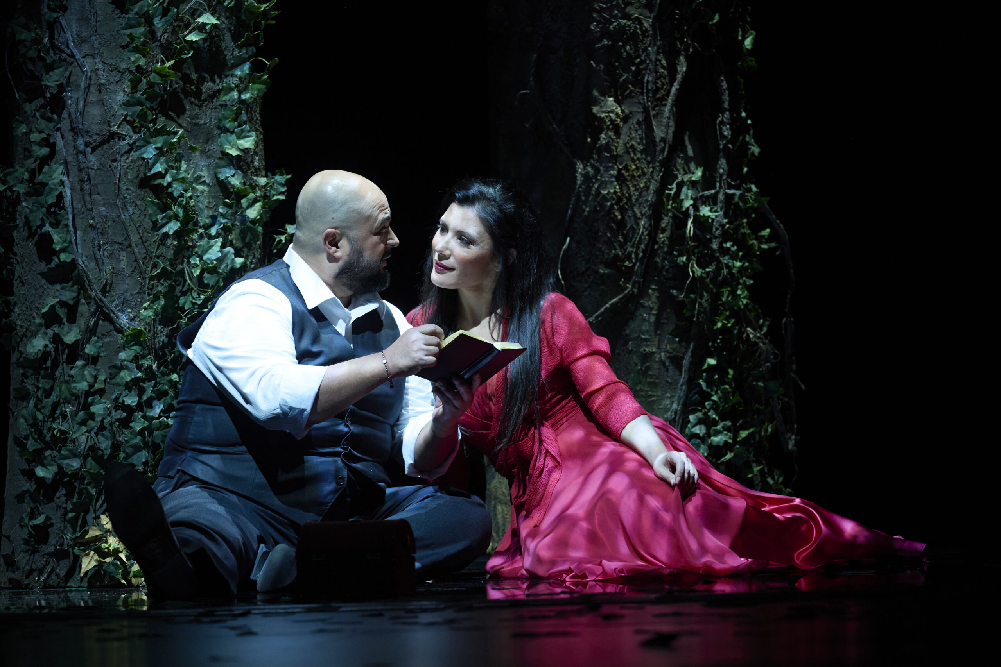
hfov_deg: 10.3
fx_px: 5561
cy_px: 334
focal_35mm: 200
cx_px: 500
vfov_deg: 6.9
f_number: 4
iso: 2500
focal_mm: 200
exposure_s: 1/250
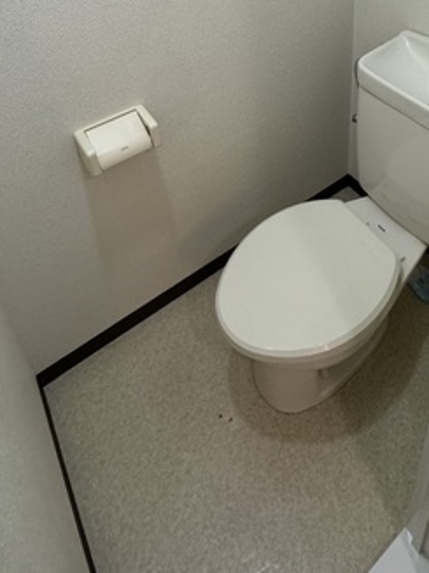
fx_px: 496
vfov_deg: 50.9
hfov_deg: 46.4
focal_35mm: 30
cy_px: 28
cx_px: 265
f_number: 2.2
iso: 320
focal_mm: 2.22
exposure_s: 1/120
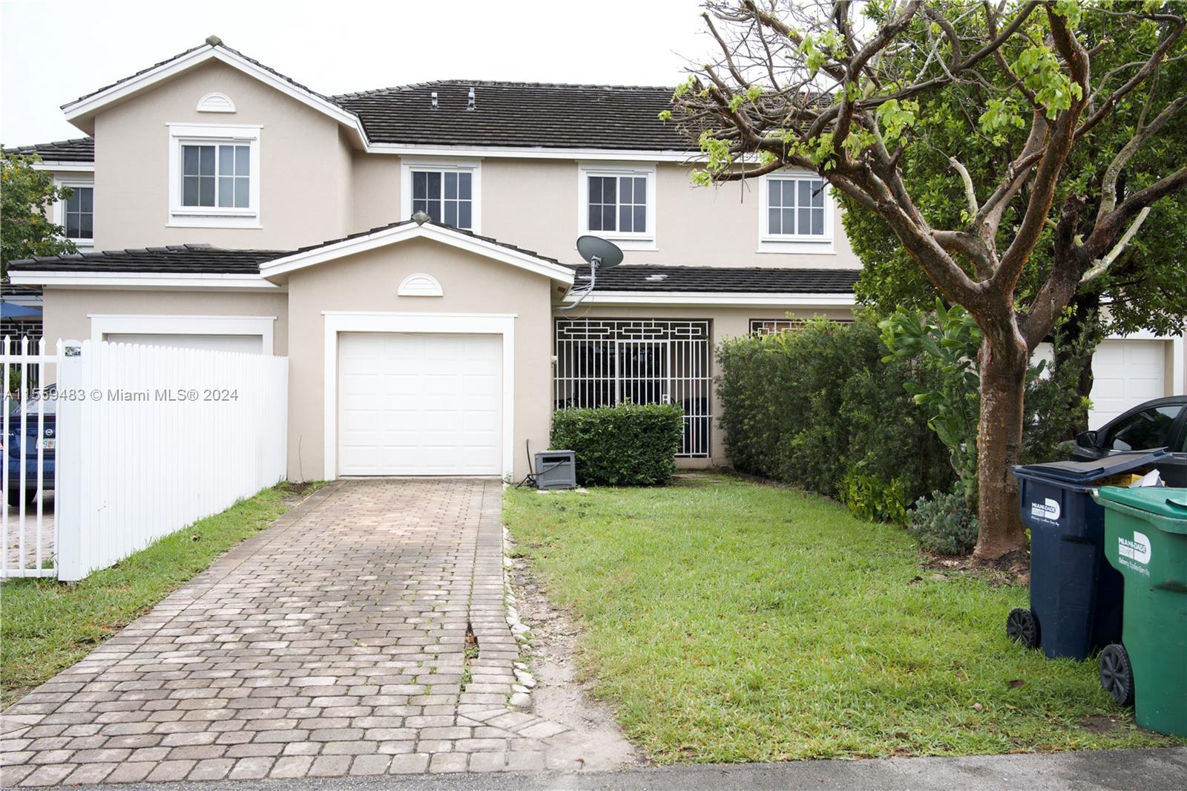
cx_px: 594
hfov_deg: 60.3
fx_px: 1022
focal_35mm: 31
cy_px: 396
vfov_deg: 42.3
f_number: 7.1
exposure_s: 1/200
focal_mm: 31
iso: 200
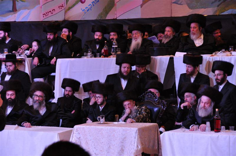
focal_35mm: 123
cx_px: 118
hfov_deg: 16.7
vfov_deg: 11.1
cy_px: 78
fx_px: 805
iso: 2500
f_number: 5
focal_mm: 82
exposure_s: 1/40
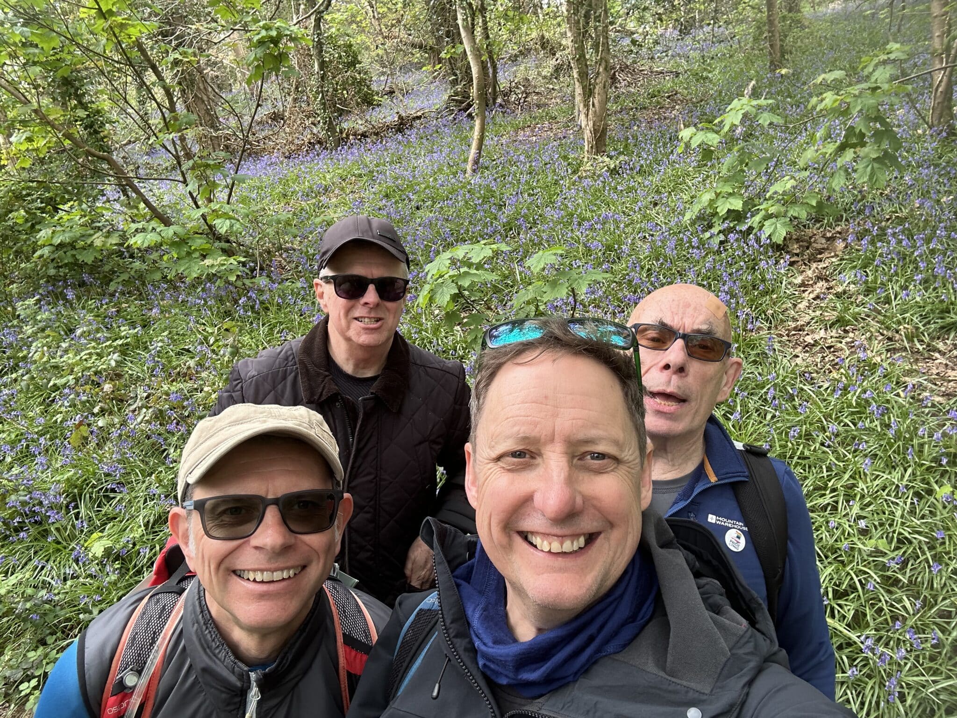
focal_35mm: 23
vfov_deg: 58.9
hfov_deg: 73.9
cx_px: 478
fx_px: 636
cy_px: 359
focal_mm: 2.69
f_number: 1.9
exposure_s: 1/121
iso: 32
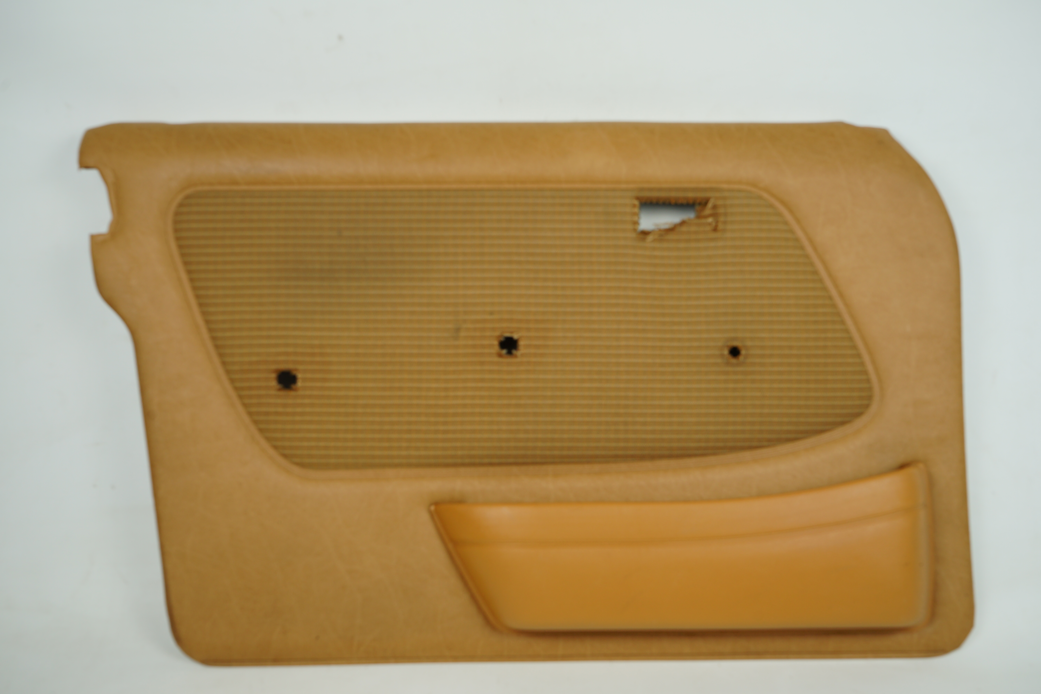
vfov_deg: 41.1
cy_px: 347
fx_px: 925
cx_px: 520
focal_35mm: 32
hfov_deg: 58.7
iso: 200
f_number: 8
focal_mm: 32
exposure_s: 1/200
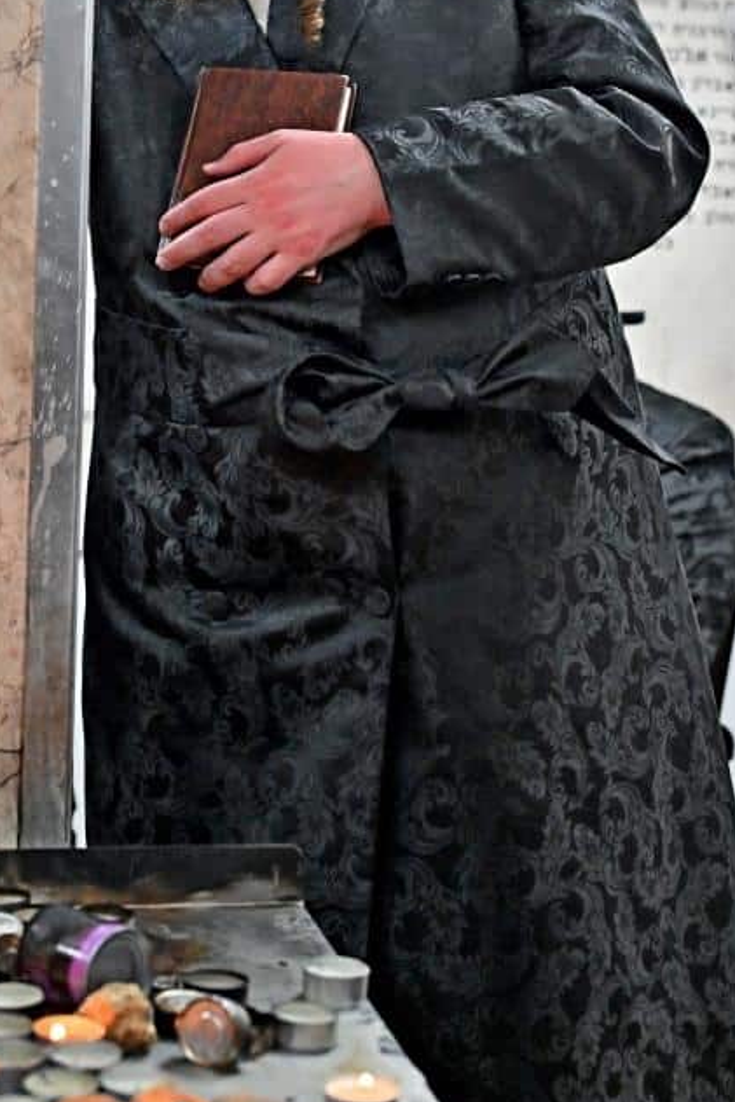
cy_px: 257
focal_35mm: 73
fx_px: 2234
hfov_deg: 18.5
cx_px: 167
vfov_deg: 27.3
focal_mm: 45
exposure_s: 1/250
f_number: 4
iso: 1600
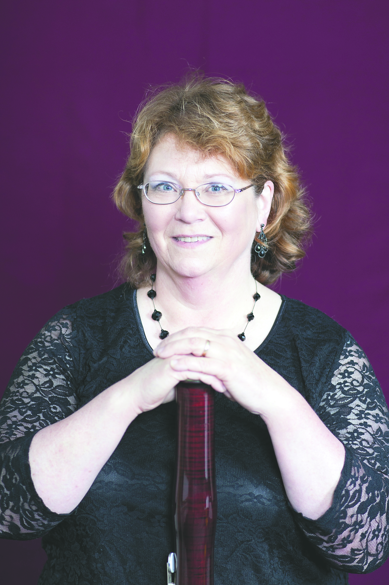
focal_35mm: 128
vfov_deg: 16.1
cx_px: 194
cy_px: 292
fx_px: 2072
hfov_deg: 10.7
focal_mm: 85
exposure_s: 1/200
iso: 200
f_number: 2.8
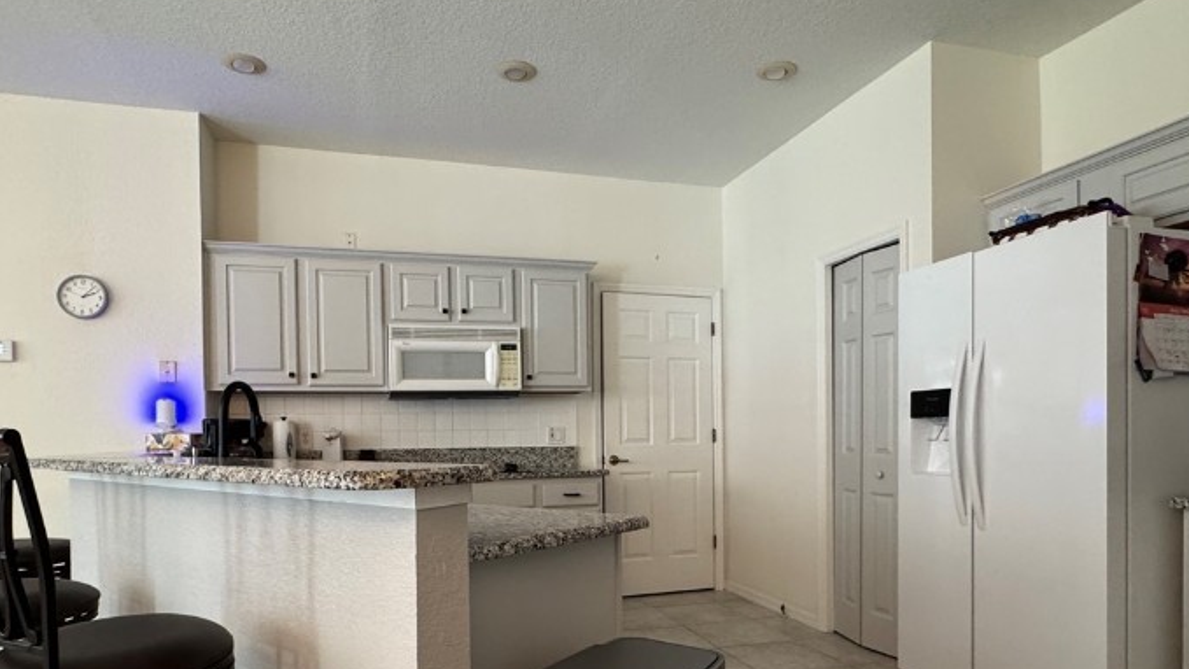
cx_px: 571
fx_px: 725
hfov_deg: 78.7
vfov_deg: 48.8
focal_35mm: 23
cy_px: 440
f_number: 2.2
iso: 320
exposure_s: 1/66
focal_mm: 2.22
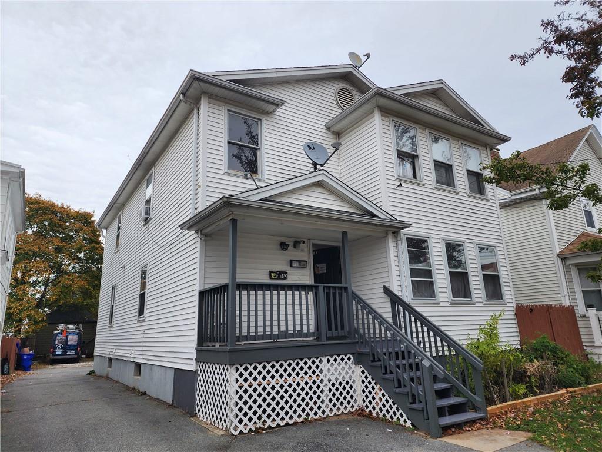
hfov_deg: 73.9
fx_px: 400
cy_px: 226
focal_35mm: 23
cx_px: 301
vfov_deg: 58.9
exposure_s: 1/353
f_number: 1.8
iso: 12
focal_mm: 6.4
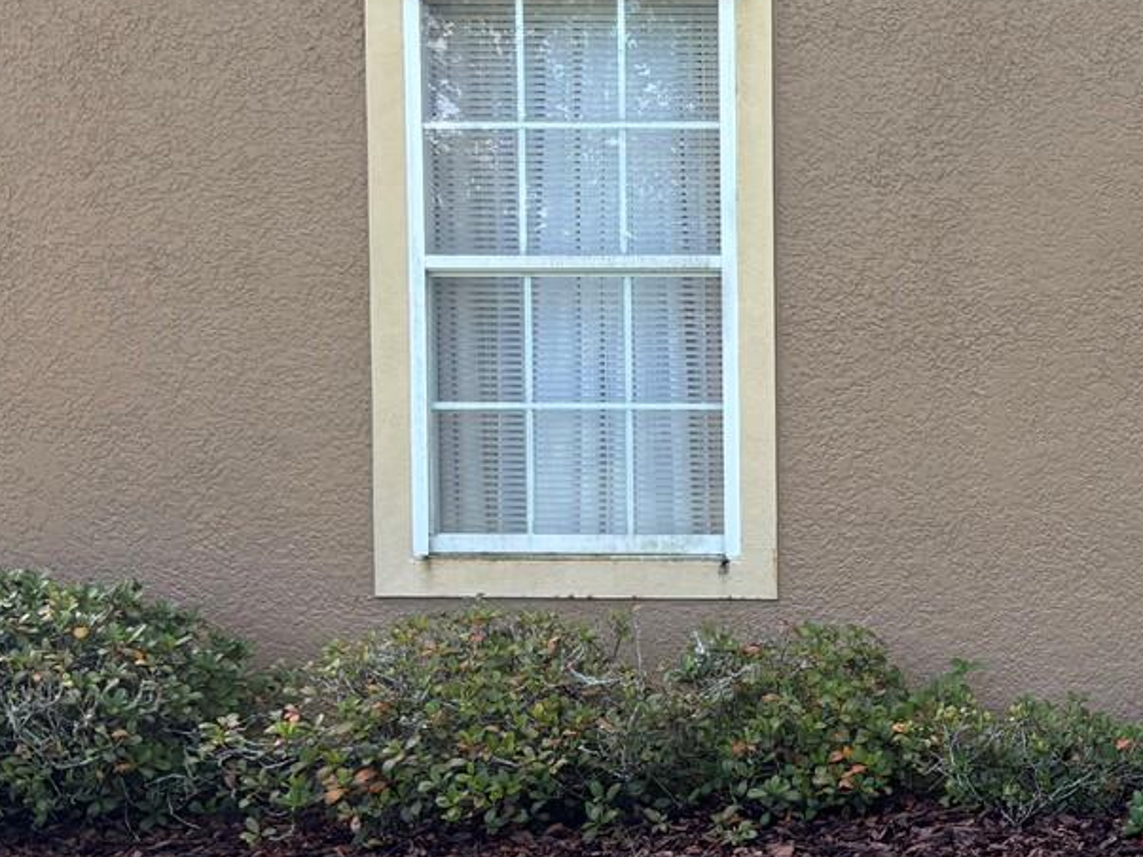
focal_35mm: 69
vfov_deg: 21.3
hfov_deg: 24.5
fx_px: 2278
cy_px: 474
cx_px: 1490
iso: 50
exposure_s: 1/581
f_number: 1.6
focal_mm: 5.96
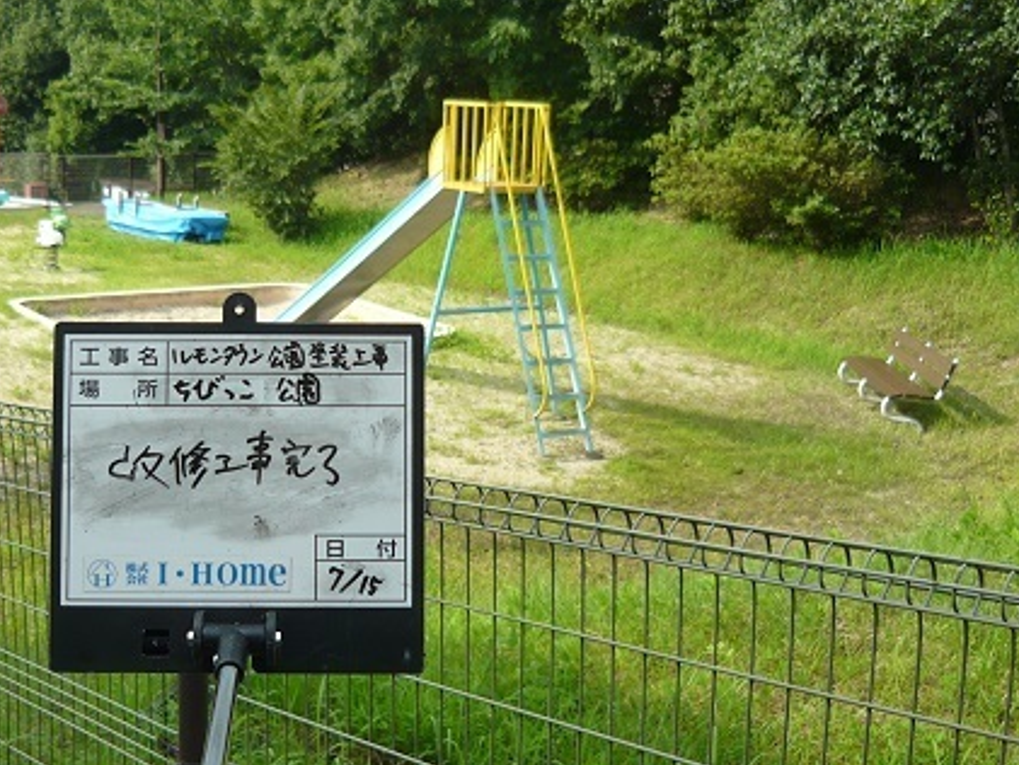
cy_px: 344
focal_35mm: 47
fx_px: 1384
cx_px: 353
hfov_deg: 40.0
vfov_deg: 30.9
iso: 100
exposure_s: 1/500
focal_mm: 5.5
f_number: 2.8
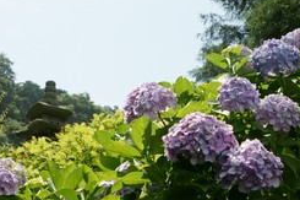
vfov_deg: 17.7
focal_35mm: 77
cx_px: 195
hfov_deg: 26.2
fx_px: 641
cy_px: 77
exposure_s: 1/400
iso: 200
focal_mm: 30
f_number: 8
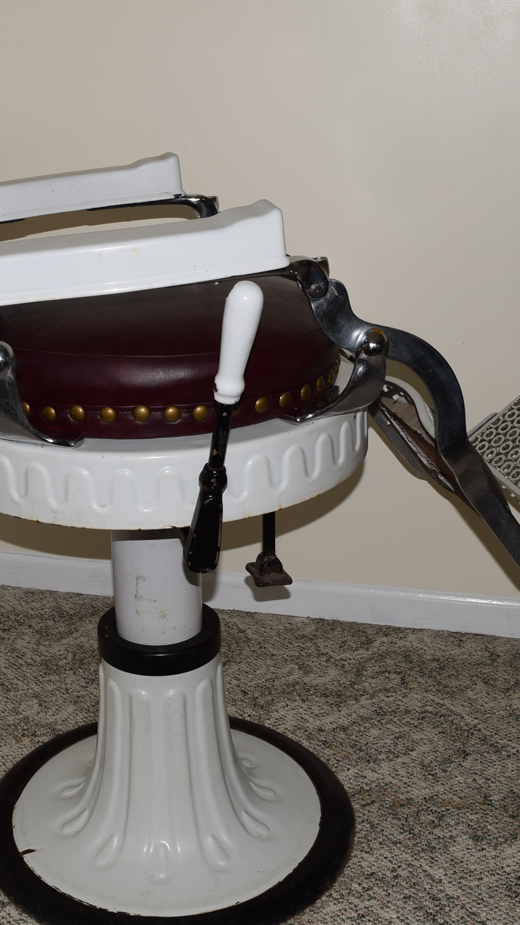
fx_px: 1176
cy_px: 471
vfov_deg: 42.9
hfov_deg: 24.7
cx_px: 149
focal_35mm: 48
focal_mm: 20
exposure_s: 1/60
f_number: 8
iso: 100
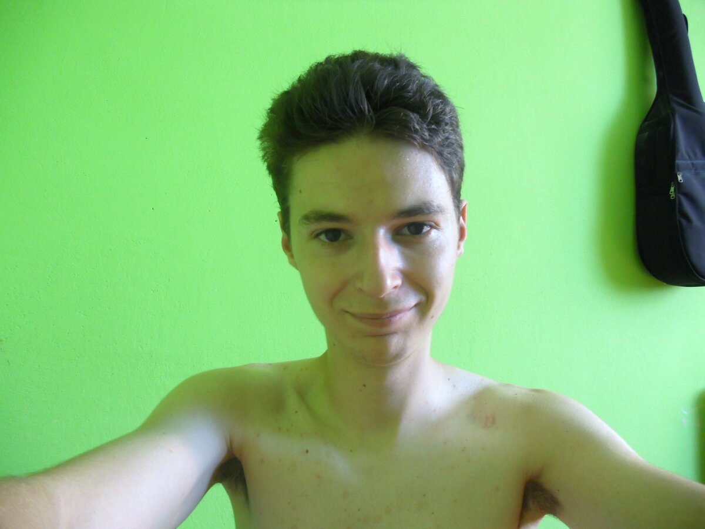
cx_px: 352
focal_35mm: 27
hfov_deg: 65.3
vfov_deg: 51.4
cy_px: 264
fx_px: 550
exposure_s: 1/30
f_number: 3.2
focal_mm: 4.9
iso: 160
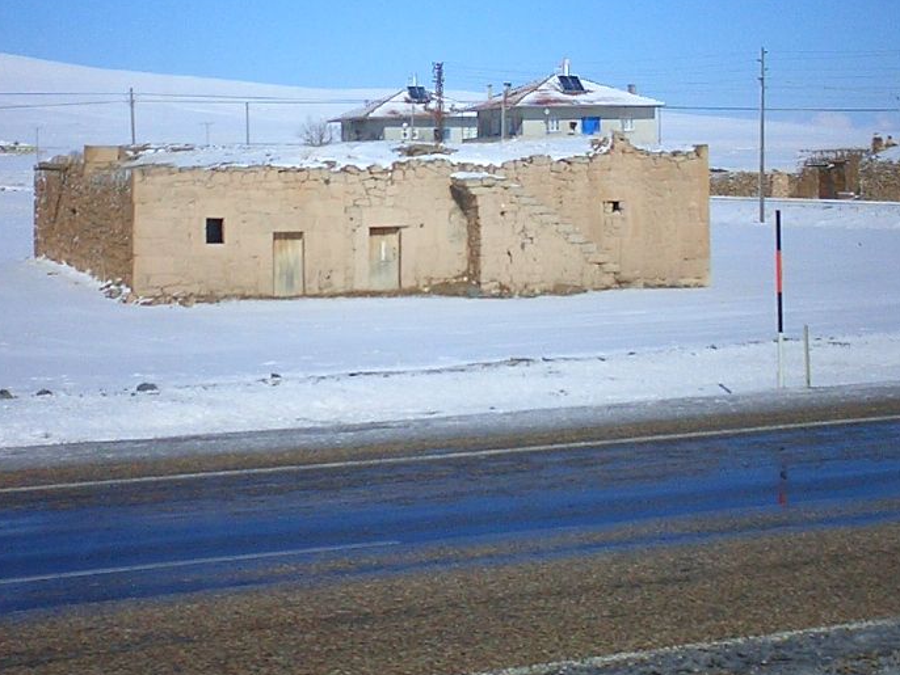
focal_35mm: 69
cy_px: 92
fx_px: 1795
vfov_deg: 21.0
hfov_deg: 28.2
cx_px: 446
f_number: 3.5
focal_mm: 5.6
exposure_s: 1/1600
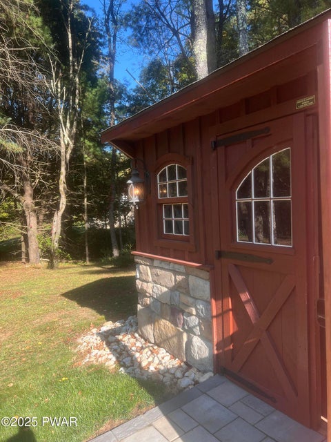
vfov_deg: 67.3
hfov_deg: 53.1
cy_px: 221
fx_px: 331
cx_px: 166
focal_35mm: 26
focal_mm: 5.7
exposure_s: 1/894
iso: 50
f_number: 1.5
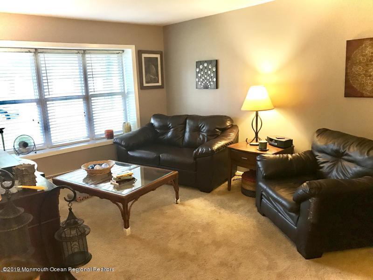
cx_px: 186
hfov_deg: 63.4
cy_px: 140
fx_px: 302
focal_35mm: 28
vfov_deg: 49.7
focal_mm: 3.99
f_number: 1.8
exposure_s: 1/15
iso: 64
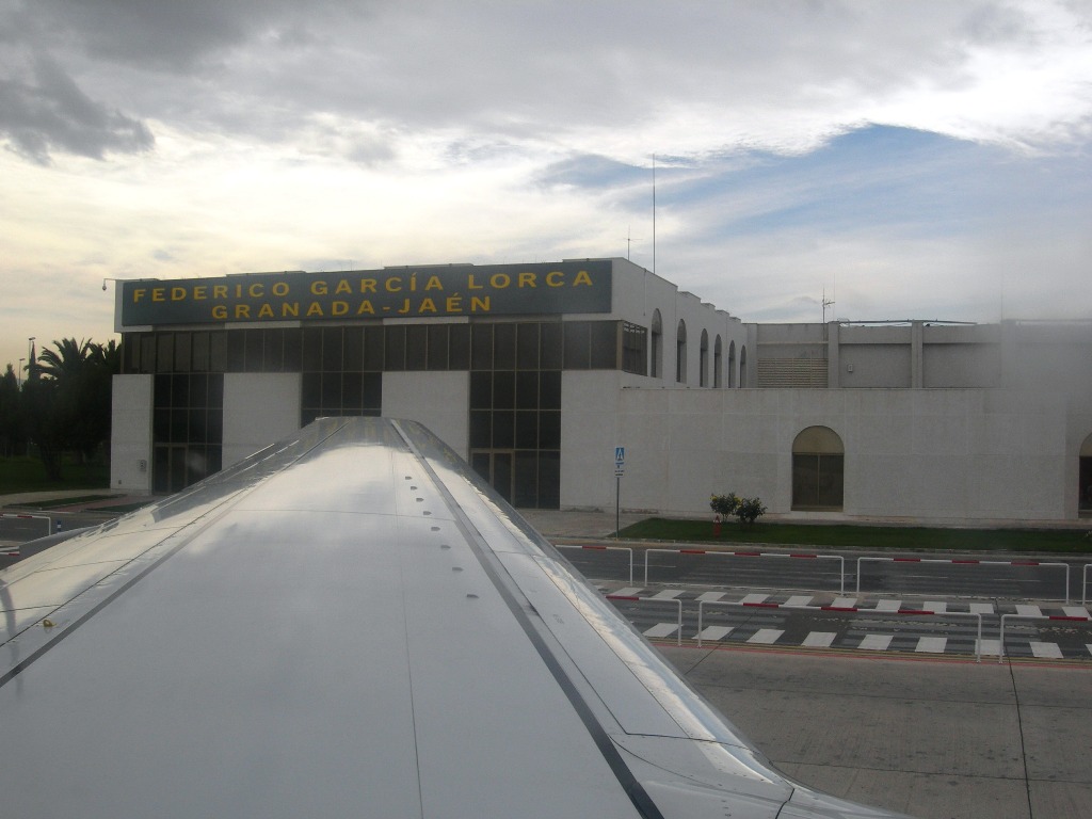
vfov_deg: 37.7
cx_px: 546
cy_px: 410
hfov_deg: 49.0
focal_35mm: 38
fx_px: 1199
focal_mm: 7.8
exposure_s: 1/484
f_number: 4.8
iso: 50
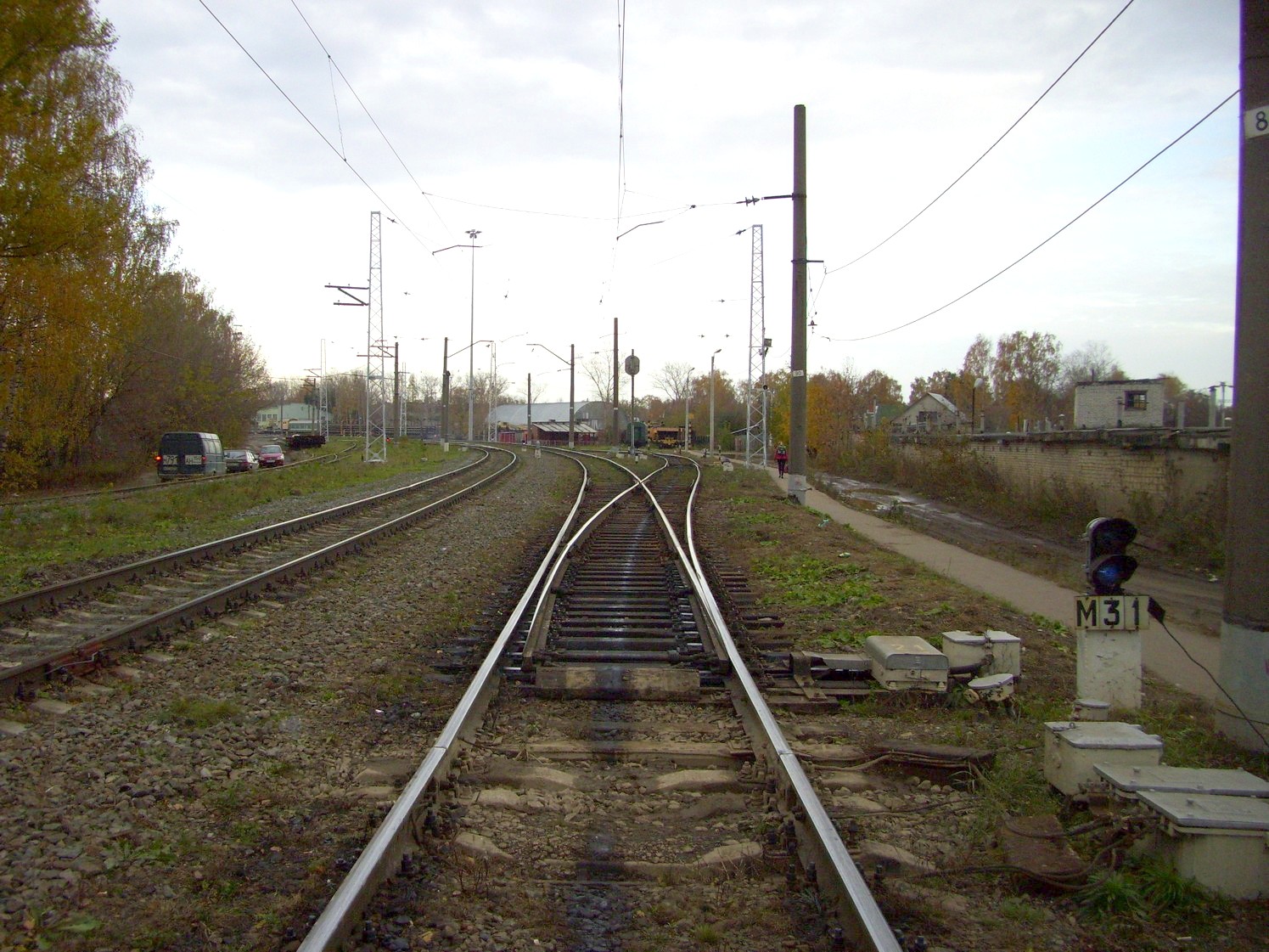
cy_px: 476
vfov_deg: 41.8
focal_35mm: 34
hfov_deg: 54.0
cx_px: 634
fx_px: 1246
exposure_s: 1/400
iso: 125
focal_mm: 5.7
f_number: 2.9
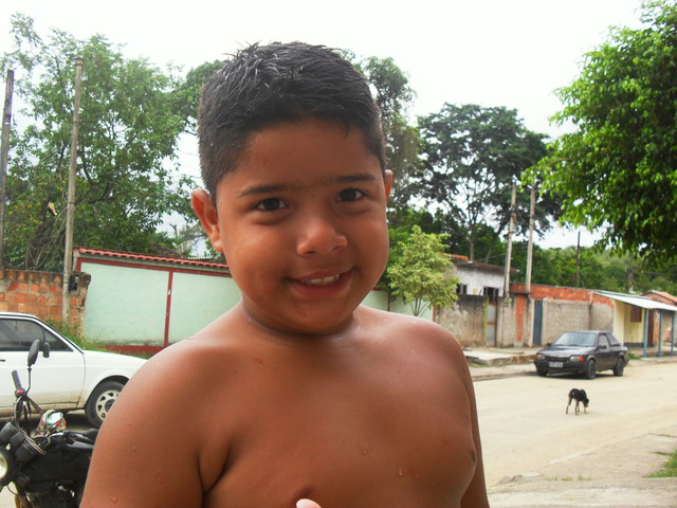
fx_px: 685
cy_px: 254
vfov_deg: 40.7
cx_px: 338
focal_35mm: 35
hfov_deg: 52.6
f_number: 3.2
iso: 100
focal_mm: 6.3
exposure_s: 1/90
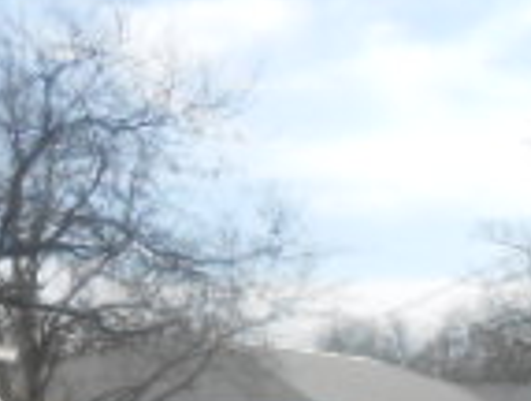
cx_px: -579
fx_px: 1784
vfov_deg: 12.6
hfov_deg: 13.9
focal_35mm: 116
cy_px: 416
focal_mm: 4.6
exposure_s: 1/640
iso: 80
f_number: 3.5
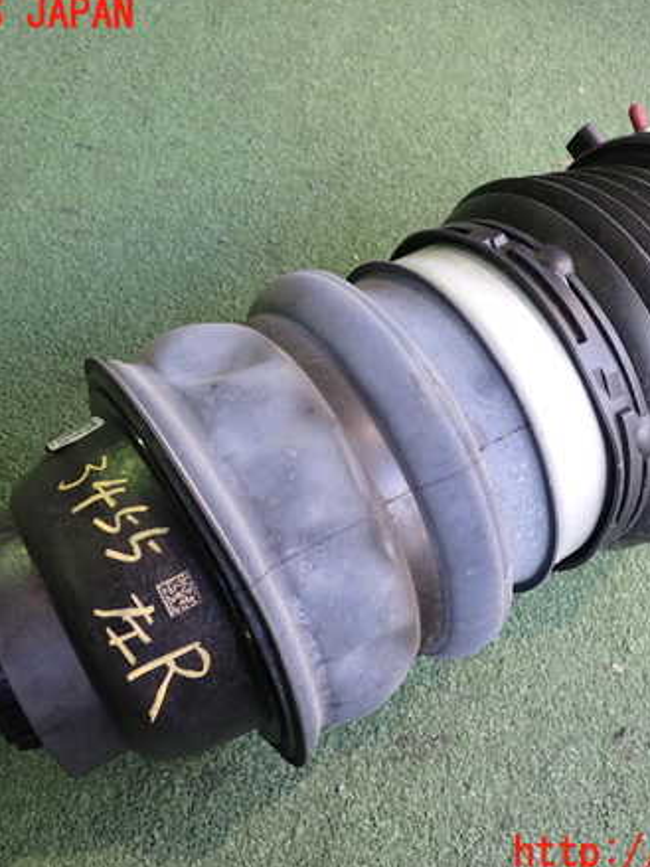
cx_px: 367
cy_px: 434
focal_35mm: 41
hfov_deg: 35.1
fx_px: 1027
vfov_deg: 45.8
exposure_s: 1/30
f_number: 2.3
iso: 200
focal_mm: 5.4
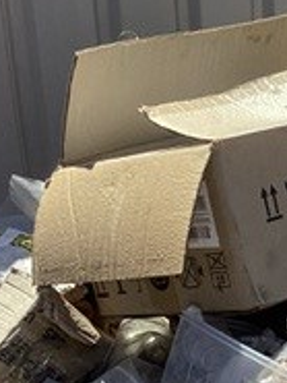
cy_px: 385
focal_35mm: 107
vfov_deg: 17.9
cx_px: 398
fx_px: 1181
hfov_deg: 13.2
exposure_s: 1/1072
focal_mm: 3.3
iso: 25
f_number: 2.4
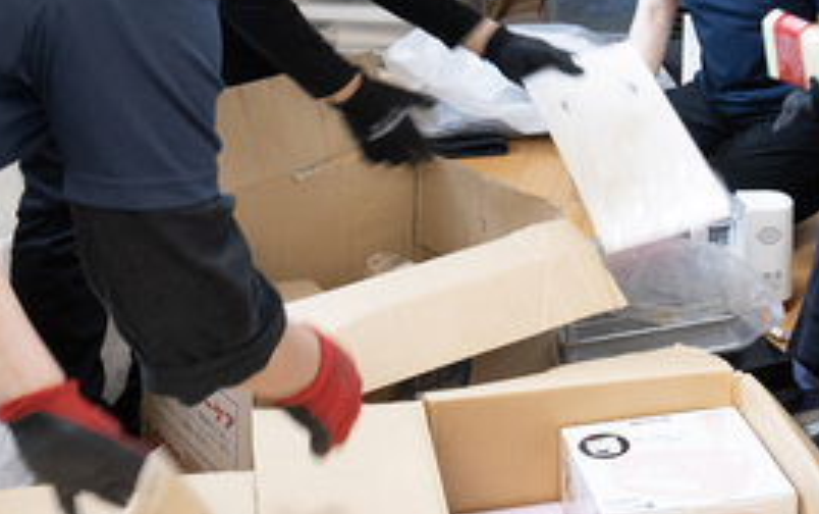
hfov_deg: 30.1
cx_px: 510
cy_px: 333
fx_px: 1519
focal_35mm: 68
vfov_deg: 19.1
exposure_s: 1/50
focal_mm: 28
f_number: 5.6
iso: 2000
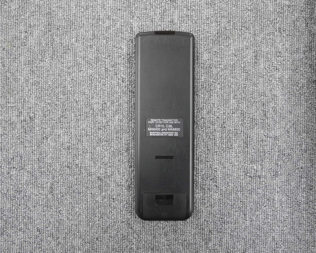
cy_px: 128
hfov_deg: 49.0
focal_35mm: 37
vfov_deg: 40.1
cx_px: 169
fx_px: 346
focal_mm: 7.4
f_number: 3.2
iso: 280
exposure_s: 1/30
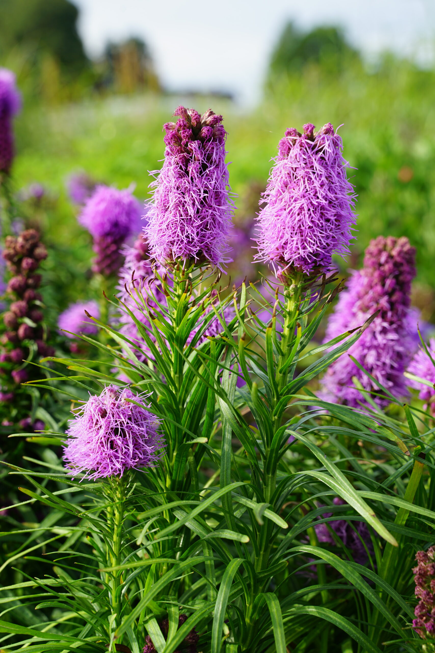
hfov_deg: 18.2
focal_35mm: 75
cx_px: 218
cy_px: 326
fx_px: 1359
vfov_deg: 27.0
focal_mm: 75
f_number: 8
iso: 100
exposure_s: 1/125
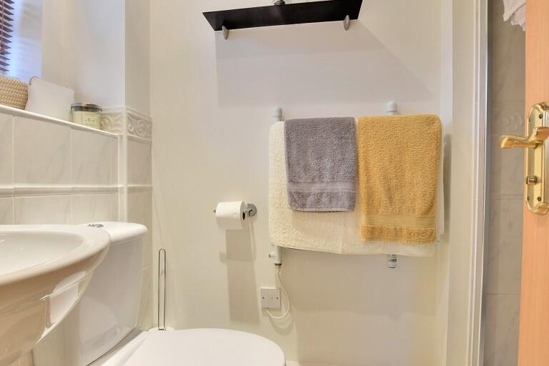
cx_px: 257
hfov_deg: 83.9
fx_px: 305
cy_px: 193
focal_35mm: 20
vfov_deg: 61.9
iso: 100
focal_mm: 10
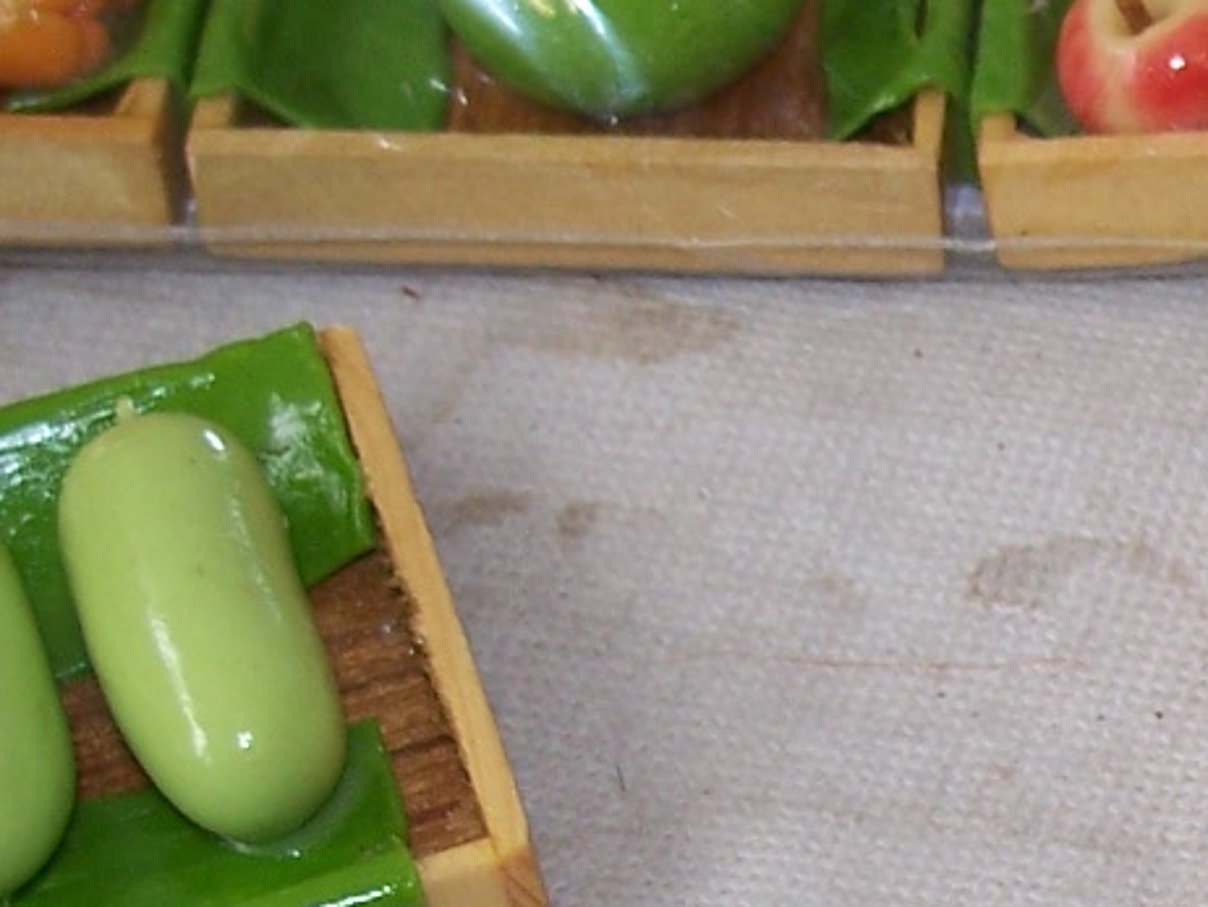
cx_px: 1783
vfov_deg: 9.0
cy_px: 740
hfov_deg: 11.6
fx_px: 5726
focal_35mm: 164
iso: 80
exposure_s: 1/60
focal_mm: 7.8
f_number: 2.8
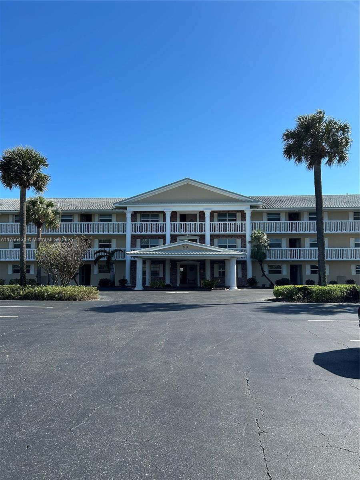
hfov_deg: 53.1
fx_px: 361
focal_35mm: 26
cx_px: 180
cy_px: 240
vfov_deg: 67.3
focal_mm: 5.7
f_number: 1.5
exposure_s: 1/2994
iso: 50
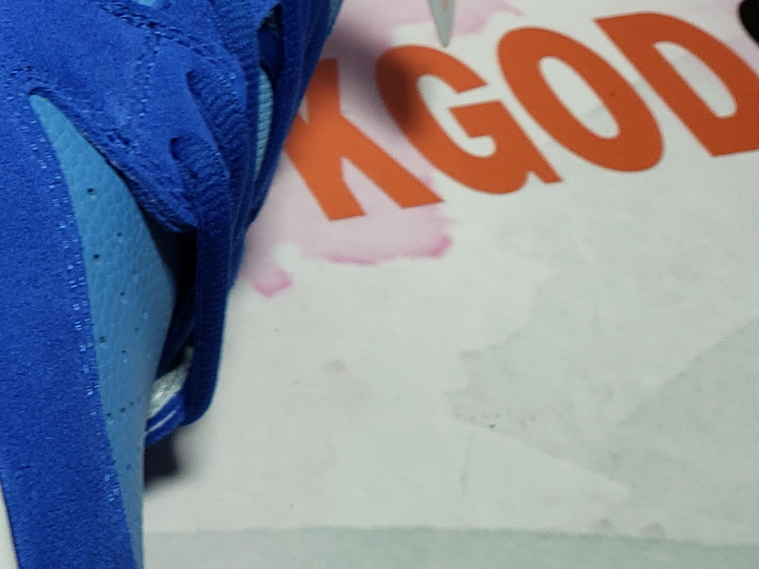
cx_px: -341
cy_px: 94
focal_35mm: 77
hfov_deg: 21.7
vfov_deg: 18.9
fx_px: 1688
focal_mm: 4.3
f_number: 2.4
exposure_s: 1/222
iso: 50
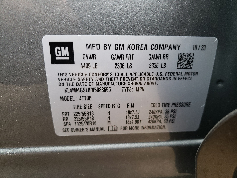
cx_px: 118
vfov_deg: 53.1
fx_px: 178
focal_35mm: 26
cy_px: 89
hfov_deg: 67.3
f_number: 1.5
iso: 111
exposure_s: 1/60.2
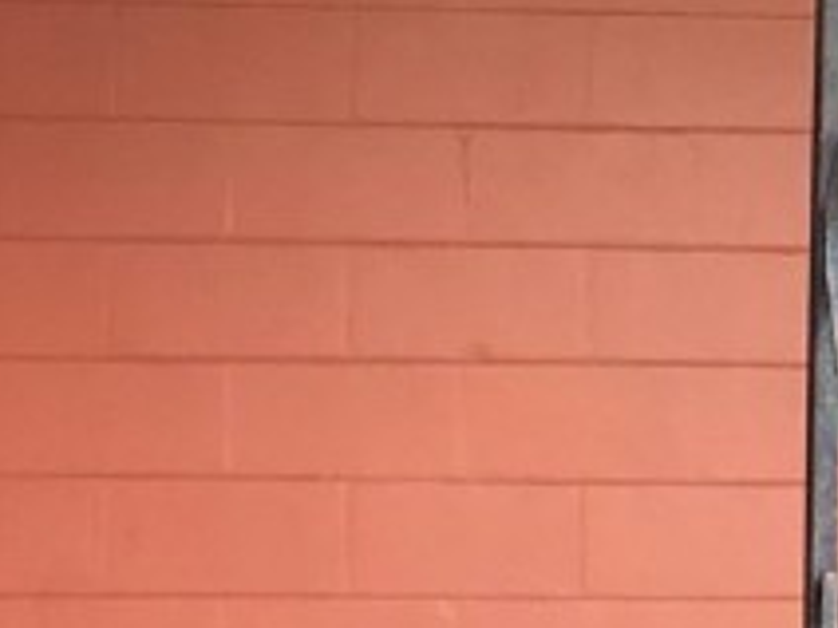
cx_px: 372
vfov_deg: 11.0
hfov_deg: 14.6
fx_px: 3268
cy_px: 209
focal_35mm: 135
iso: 80
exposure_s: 1/4
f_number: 1.8
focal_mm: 4
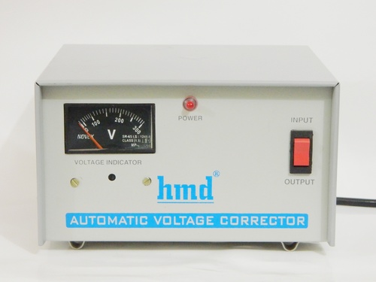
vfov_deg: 14.4
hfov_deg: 19.1
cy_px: 141
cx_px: 188
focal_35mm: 103
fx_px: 1119
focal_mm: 18.6
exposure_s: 1/8
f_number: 4.5
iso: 800
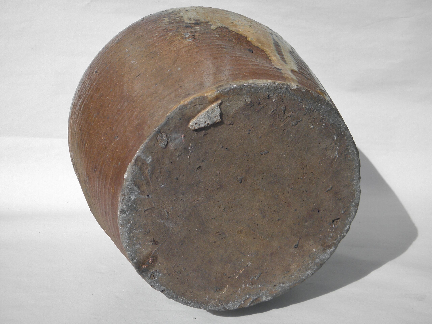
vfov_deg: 32.9
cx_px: 216
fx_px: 549
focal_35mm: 44
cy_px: 162
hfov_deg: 42.9
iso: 125
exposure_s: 1/250
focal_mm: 7.9
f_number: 7.8
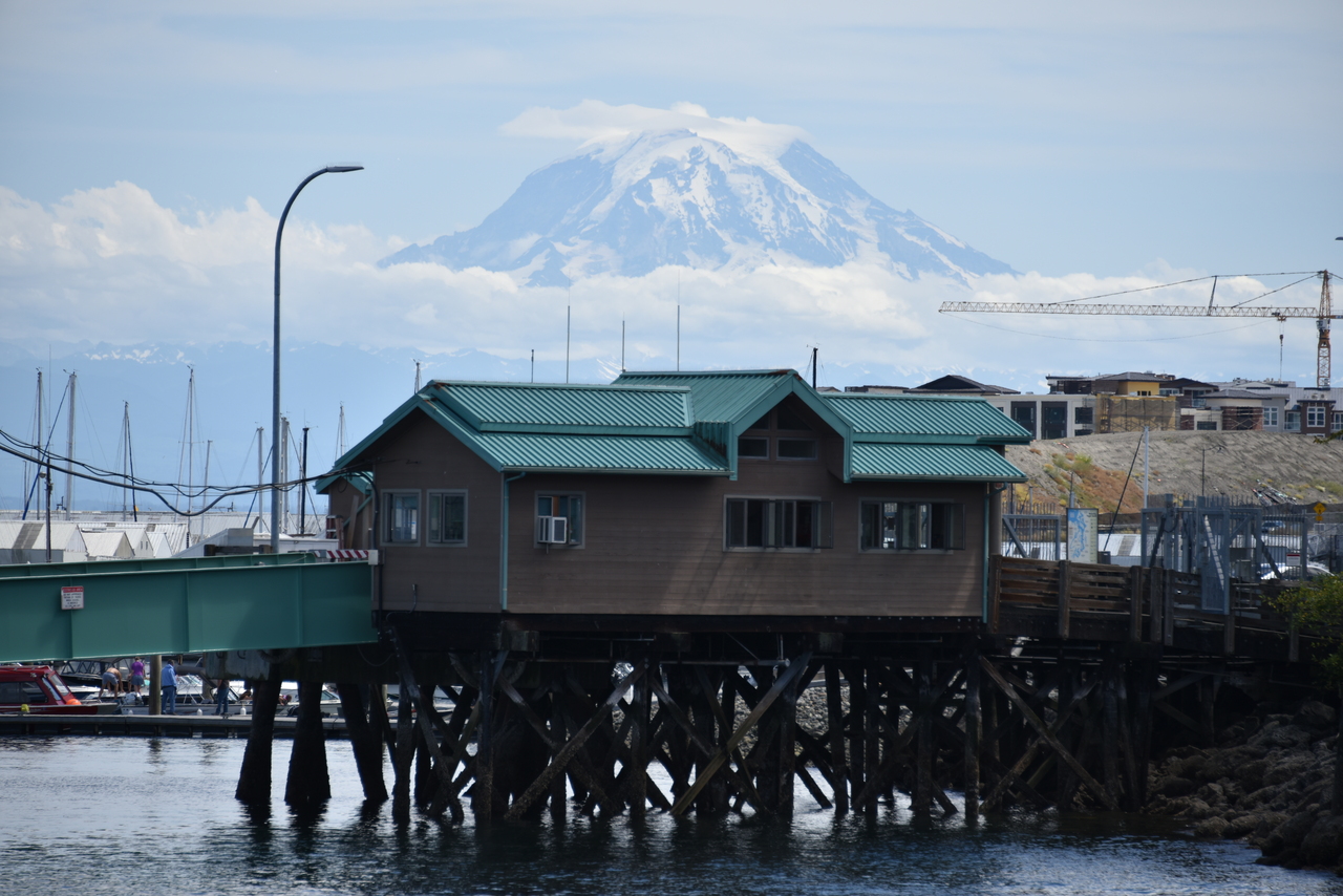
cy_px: 448
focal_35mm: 210
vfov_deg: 6.5
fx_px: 7835
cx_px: 672
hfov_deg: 9.8
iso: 100
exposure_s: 1/500
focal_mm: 210
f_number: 7.1
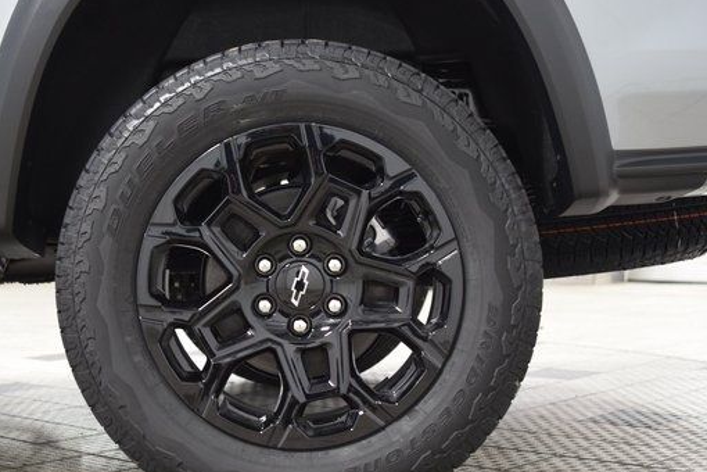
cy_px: 289
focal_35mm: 64
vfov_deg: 21.2
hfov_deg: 31.4
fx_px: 1257
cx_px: 309
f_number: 2.8
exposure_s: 1/60
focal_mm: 34
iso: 1600
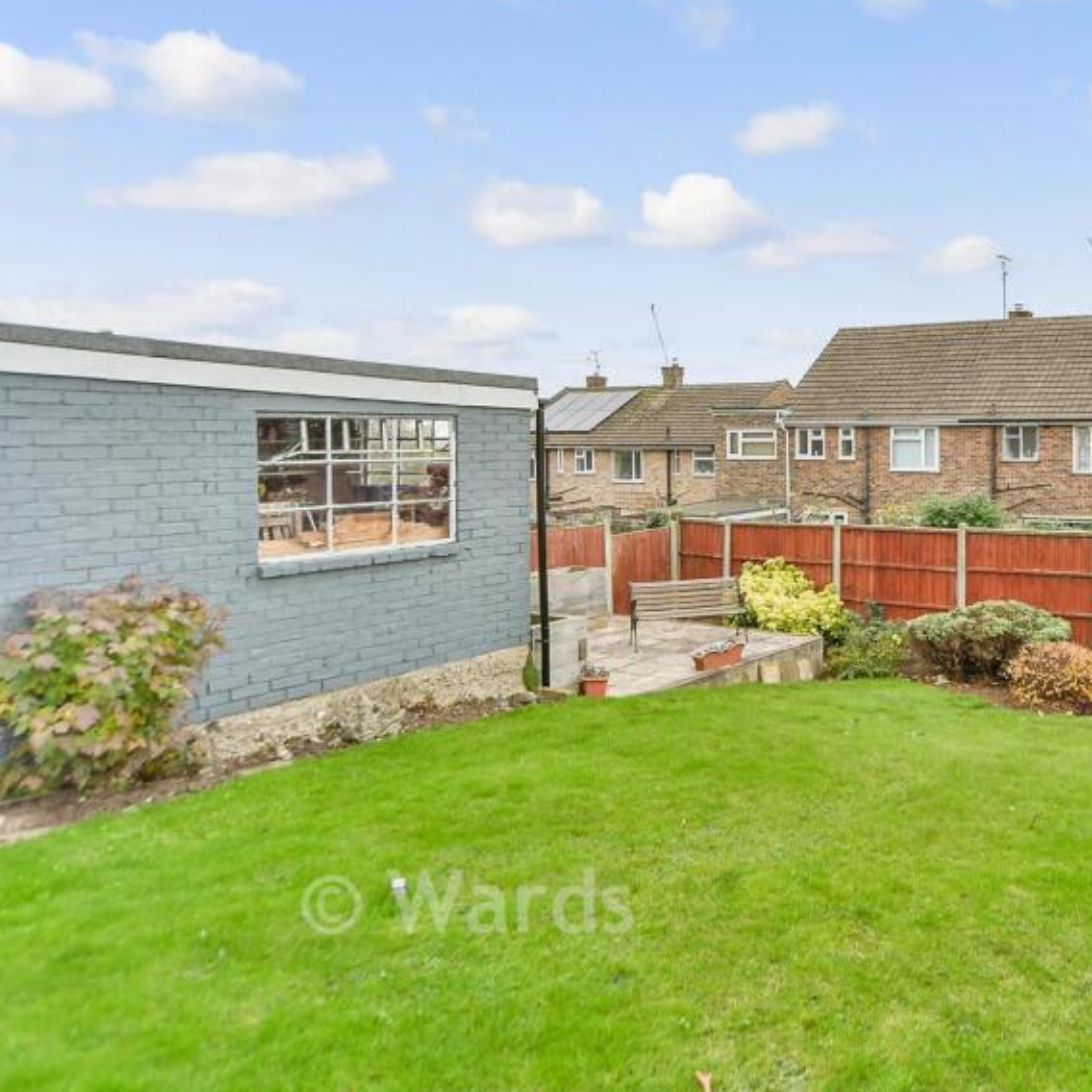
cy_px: 453
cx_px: 940
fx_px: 821
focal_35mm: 23
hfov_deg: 59.4
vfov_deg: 66.8
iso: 500
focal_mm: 10
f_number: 5
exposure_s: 1/100
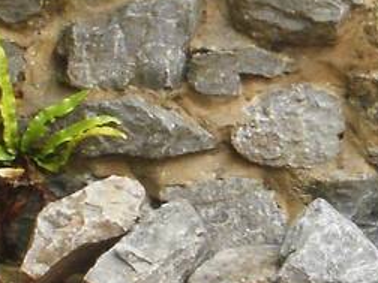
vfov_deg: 6.5
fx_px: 2501
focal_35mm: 229
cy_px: 94
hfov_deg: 8.6
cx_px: 255
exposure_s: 1/80
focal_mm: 6.3
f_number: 5.6
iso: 100
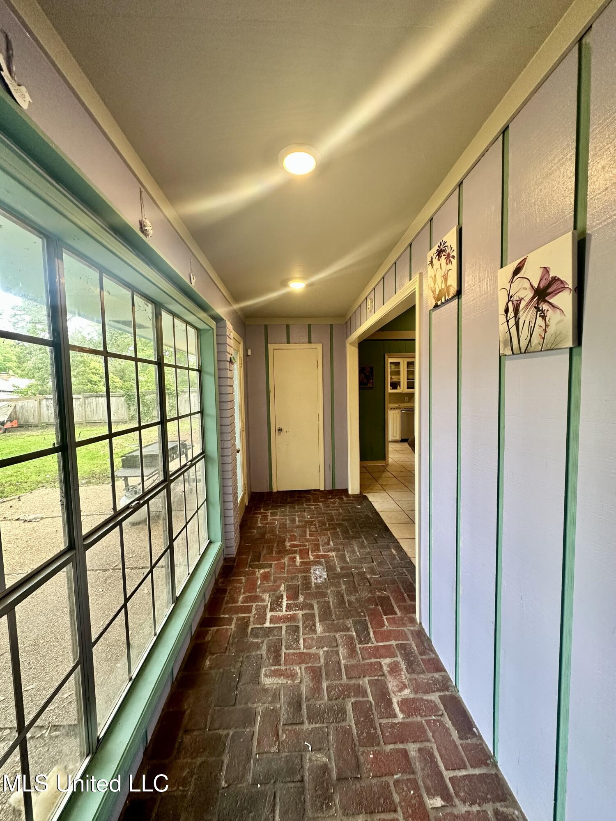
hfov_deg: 85.7
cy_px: 410
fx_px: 332
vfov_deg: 102.1
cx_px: 308
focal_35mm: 14
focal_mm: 2.22
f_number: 2.2
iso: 250
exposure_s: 1/120
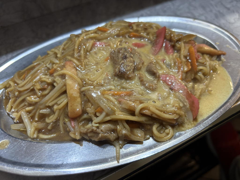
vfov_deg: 53.1
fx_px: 180
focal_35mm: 26
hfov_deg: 67.3
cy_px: 90
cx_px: 120
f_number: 1.6
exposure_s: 1/59
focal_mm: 5.96
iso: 250
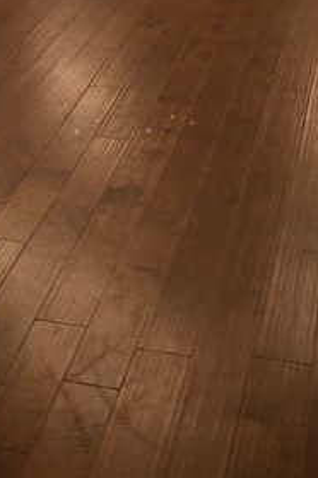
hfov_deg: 17.0
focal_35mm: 80
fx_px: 1063
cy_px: -174
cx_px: 144
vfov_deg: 22.3
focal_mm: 4
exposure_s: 1/15
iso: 80
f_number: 1.8
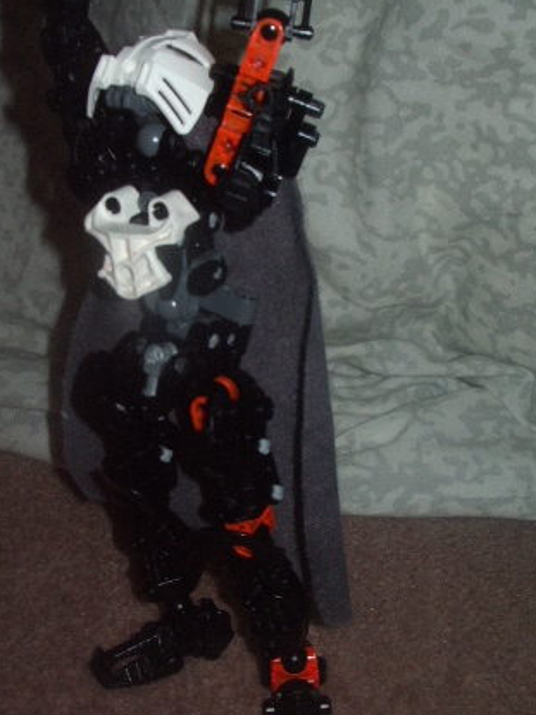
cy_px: 312
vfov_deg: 35.5
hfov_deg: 27.0
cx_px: 214
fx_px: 1115
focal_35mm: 54
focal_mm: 5.8
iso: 100
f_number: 4.3
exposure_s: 1/40
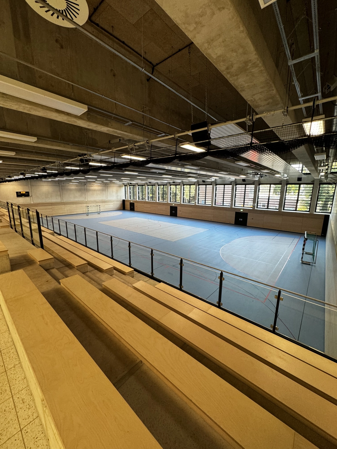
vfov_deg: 102.1
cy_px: 224
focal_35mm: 14
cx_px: 168
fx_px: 182
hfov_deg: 85.7
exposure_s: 1/100
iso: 200
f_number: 2.2
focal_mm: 2.22
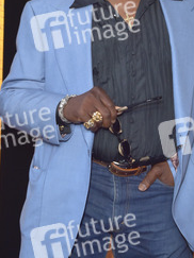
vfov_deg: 15.1
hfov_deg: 11.4
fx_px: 972
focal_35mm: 130
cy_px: 80
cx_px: 117
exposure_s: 1/250
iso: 640
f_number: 6.3
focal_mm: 82
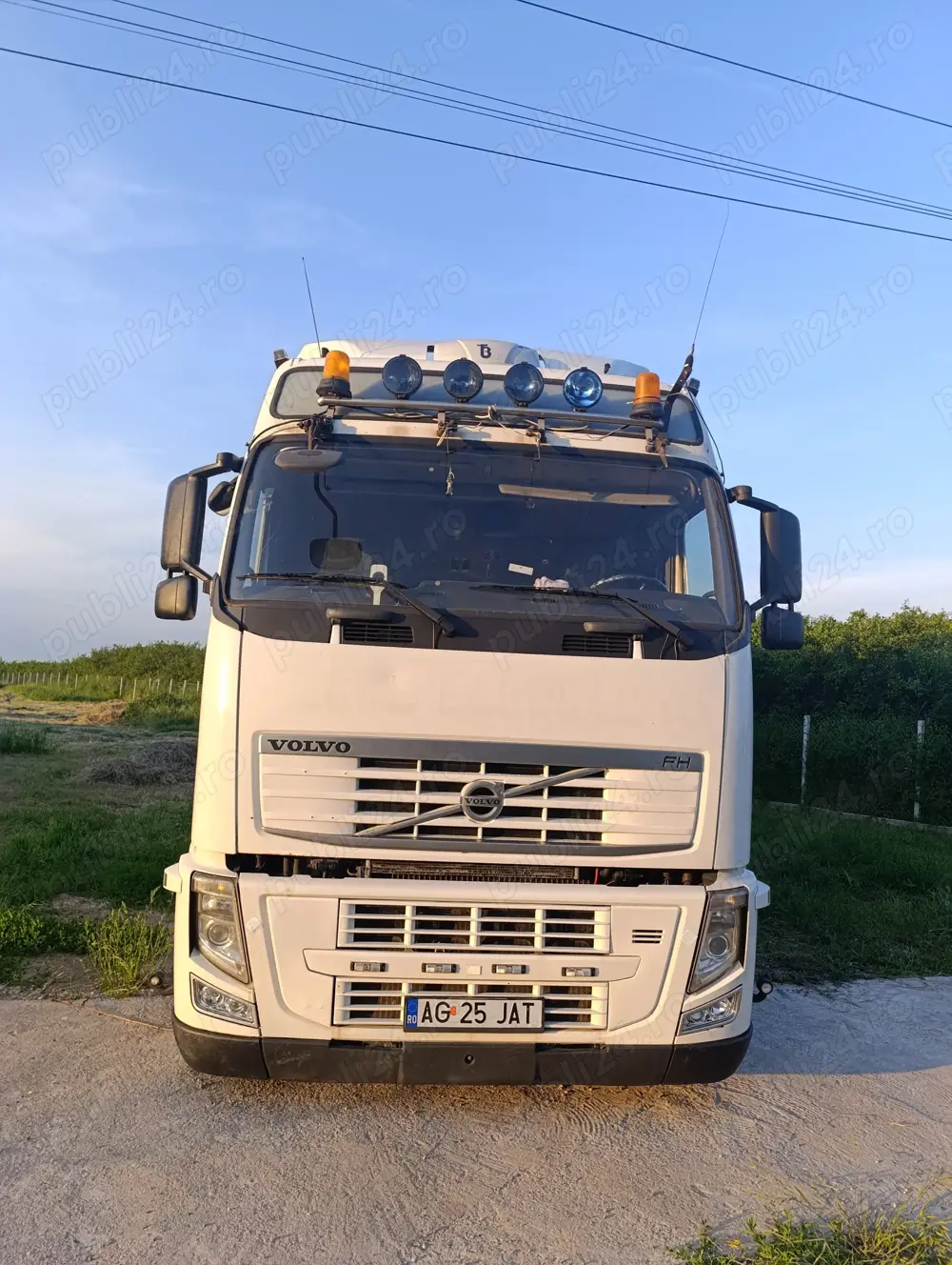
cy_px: 632
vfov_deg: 73.8
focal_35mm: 23
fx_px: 841
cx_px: 476
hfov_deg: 59.0
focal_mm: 6.14
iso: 50
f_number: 1.6
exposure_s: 1/148
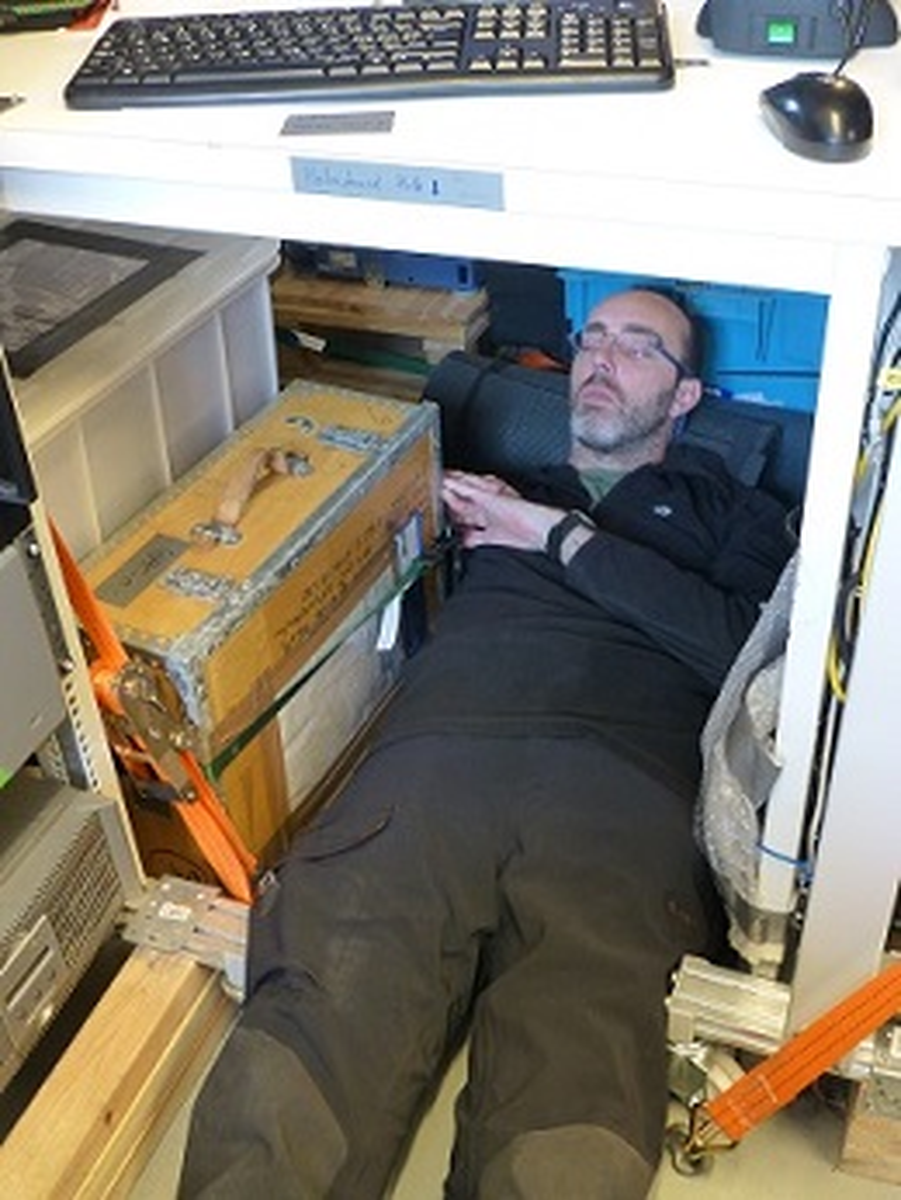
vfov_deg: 47.8
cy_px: 600
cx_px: 450
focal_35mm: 39
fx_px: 1352
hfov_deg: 36.9
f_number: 3.9
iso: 400
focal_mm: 6.9
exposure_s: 1/10
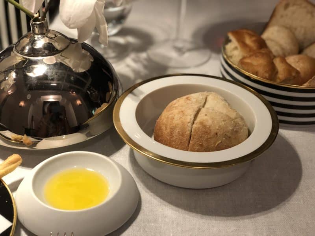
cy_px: 118
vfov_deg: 25.7
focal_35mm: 57
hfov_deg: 33.8
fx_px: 519
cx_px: 158
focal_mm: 6.6
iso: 400
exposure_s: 1/50
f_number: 2.8
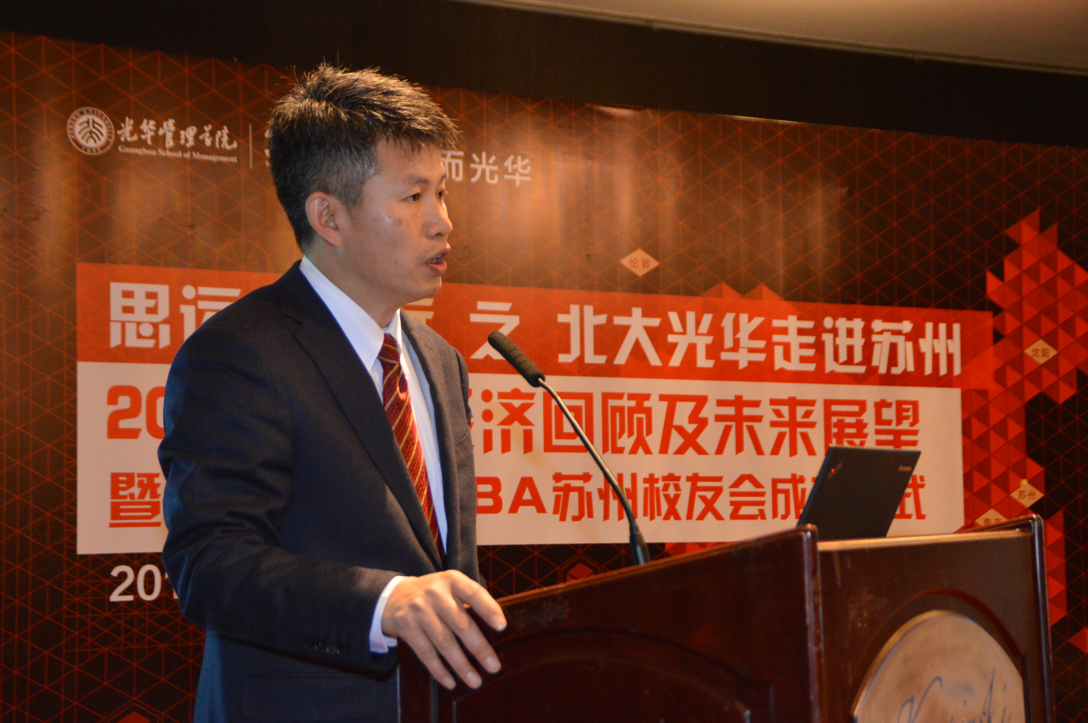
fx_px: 2174
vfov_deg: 18.9
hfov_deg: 28.1
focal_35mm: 72
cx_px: 544
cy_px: 362
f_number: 4.8
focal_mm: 48
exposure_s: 1/60
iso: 2200
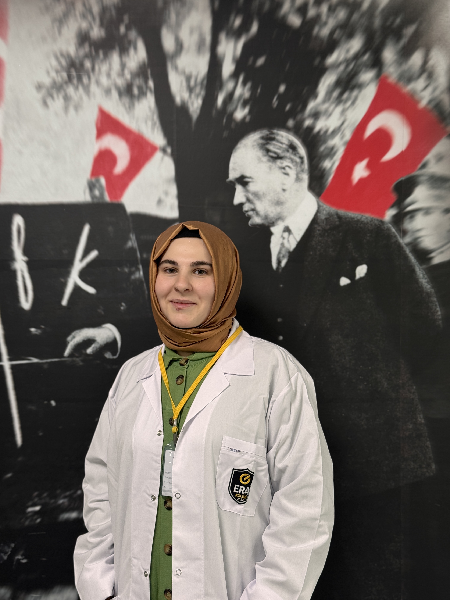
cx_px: 225
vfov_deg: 39.7
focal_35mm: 48
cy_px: 300
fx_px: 832
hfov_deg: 30.3
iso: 80
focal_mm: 6.76
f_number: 1.78
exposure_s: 1/50
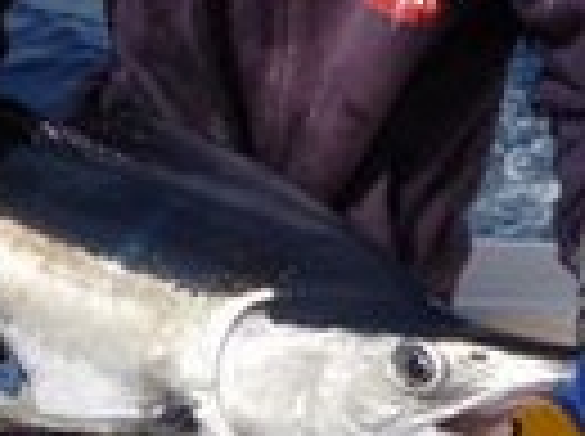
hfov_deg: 14.3
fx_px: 2294
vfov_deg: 10.9
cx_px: 27
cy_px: 279
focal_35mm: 136
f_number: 3.3
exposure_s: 1/1300
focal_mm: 4.9
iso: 100
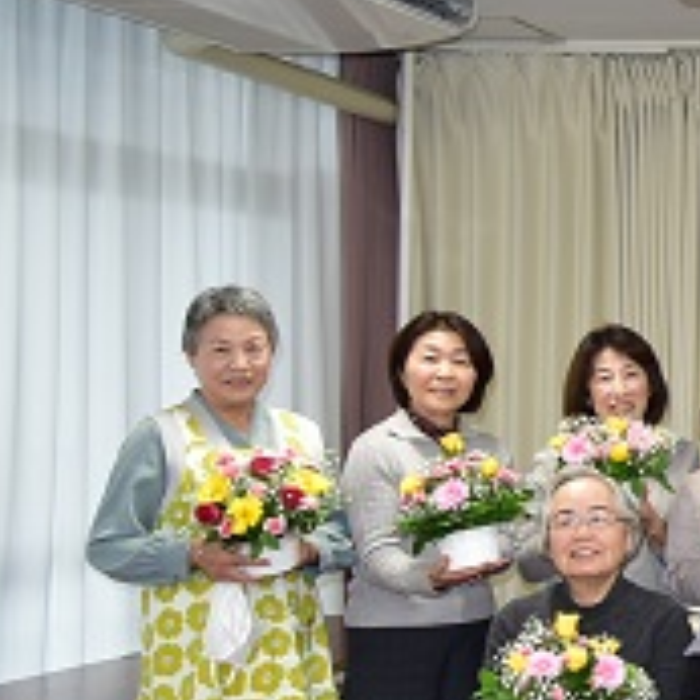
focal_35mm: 96
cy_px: 344
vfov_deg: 18.1
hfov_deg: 15.6
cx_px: 1238
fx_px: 2196
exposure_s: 1/60
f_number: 4
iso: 450
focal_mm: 20
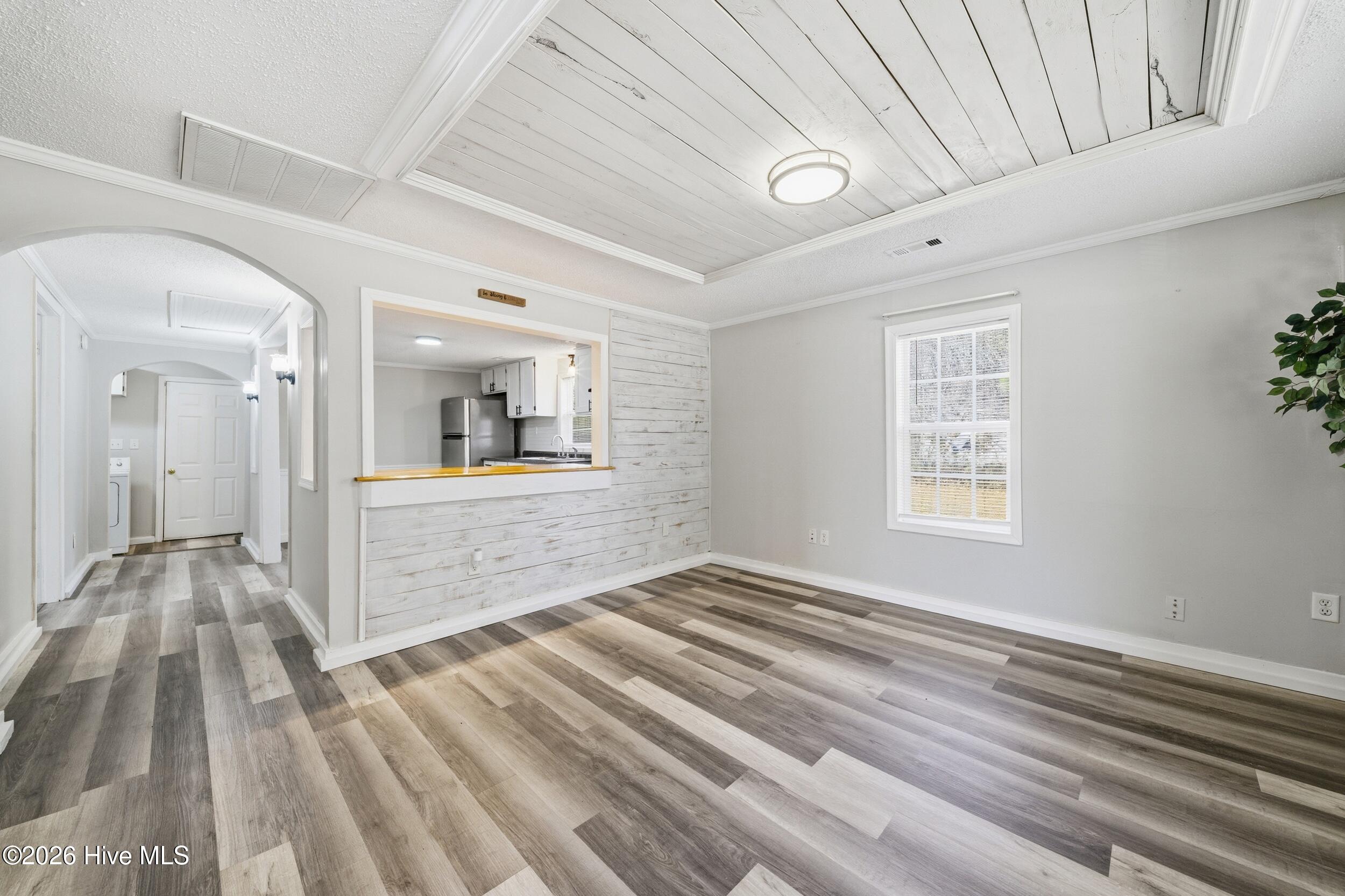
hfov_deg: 112.6
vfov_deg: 90.0
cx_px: 672
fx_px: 448
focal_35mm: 12
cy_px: 448
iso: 250
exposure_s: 1/50
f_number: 8
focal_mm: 12
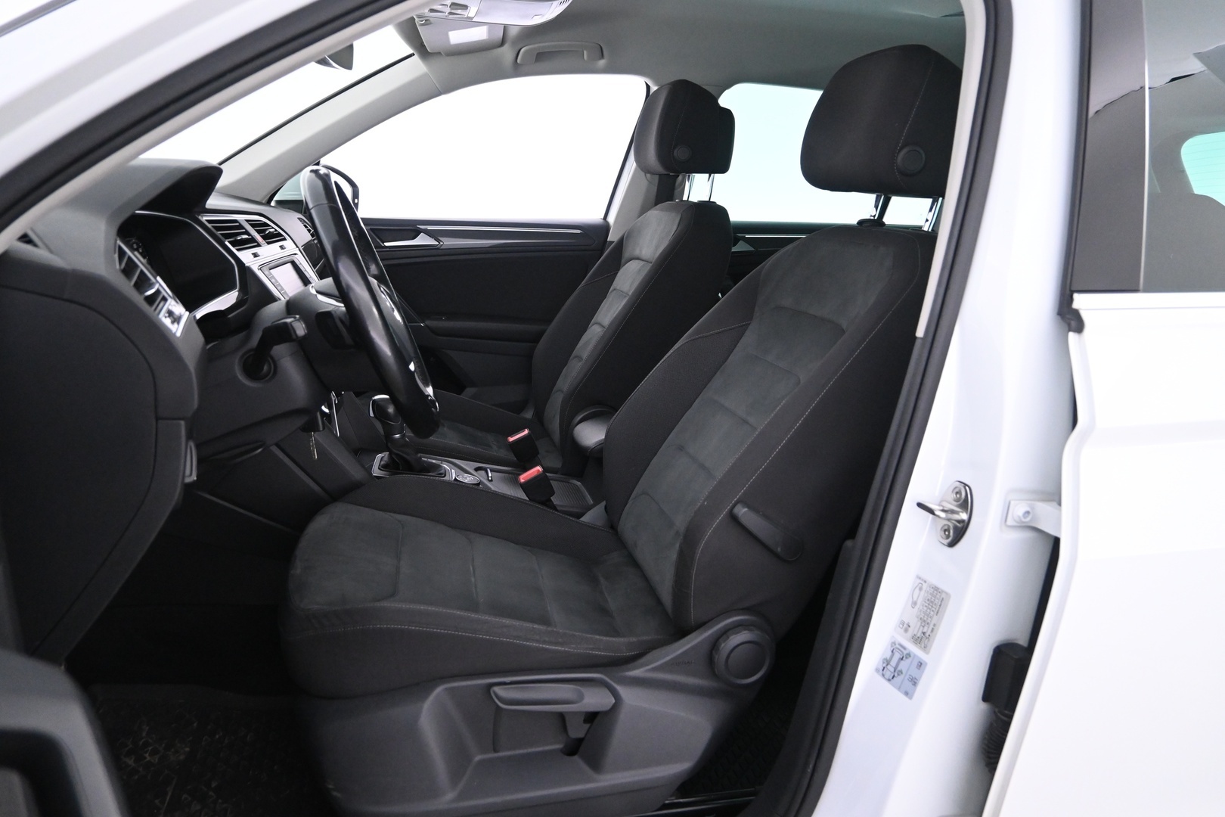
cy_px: 408
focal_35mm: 24
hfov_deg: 73.7
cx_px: 612
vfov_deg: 53.1
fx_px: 817
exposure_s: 1/40
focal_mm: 16
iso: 3200
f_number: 3.5
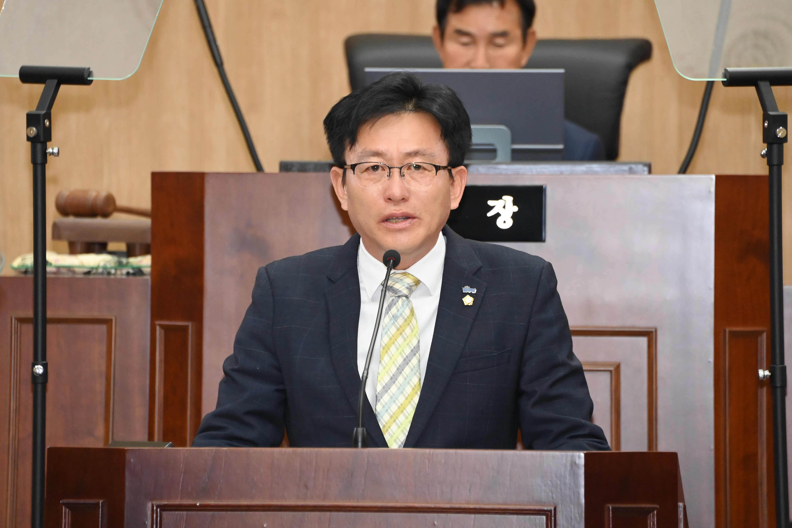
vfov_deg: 4.6
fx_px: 6599
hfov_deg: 6.9
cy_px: 264
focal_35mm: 300
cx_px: 396
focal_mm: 300
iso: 8000
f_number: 6.3
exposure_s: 1/250
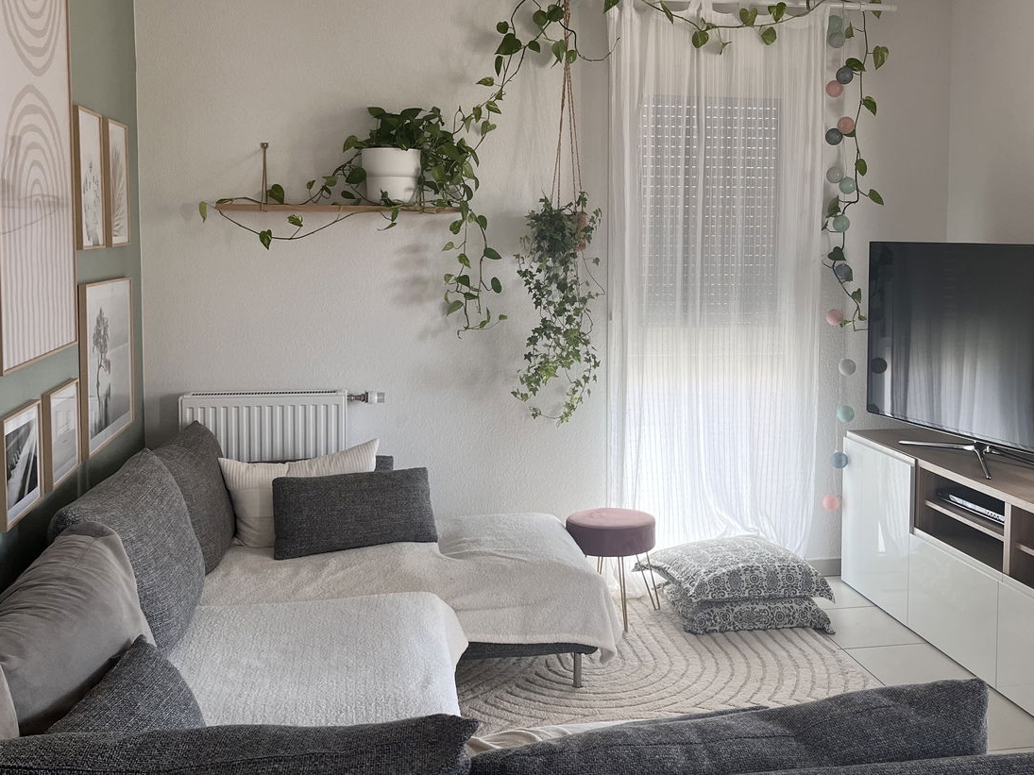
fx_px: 1135
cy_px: 312
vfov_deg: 37.6
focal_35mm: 38
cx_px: 600
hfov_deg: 48.8
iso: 80
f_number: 1.6
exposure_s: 1/122
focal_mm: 5.1
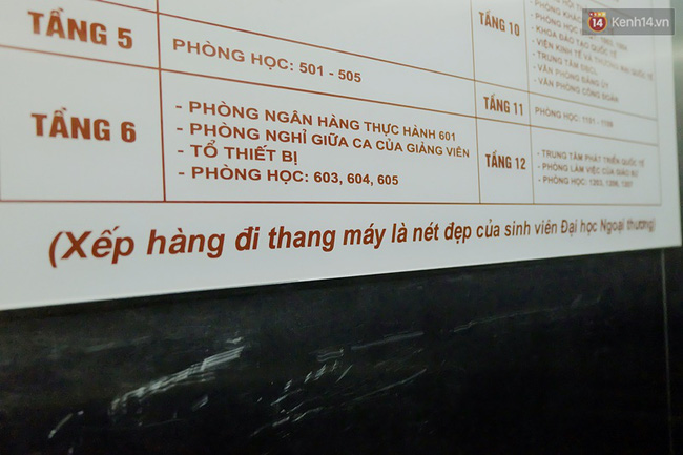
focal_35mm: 32
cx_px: 342
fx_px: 607
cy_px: 228
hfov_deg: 58.7
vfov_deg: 41.1
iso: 6400
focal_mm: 21.1
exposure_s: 1/70
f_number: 4
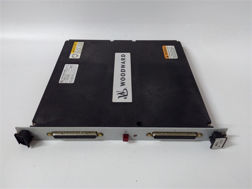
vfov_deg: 51.4
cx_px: 126
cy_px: 94
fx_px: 197
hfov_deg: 65.3
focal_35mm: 27
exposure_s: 1/33
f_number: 2
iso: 445
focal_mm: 3.79
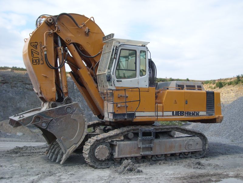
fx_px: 309
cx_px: 122
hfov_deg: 42.9
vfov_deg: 32.9
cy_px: 92
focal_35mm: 44
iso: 50
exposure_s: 1/161
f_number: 7.8
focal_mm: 7.43
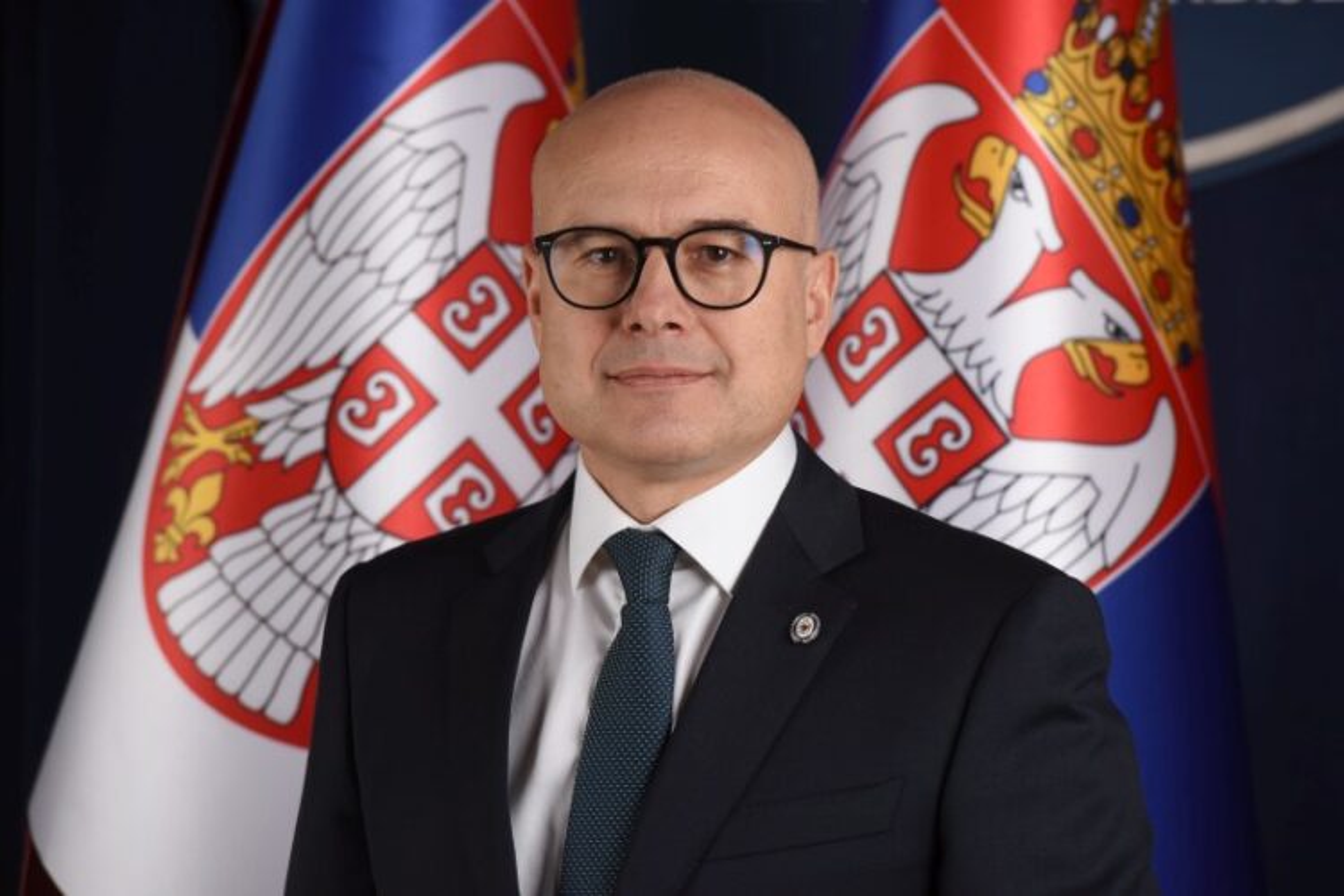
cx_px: 672
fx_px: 7093
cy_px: 448
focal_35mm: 190
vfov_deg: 7.2
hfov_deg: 10.8
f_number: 7.1
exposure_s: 1/200
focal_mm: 190
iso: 640
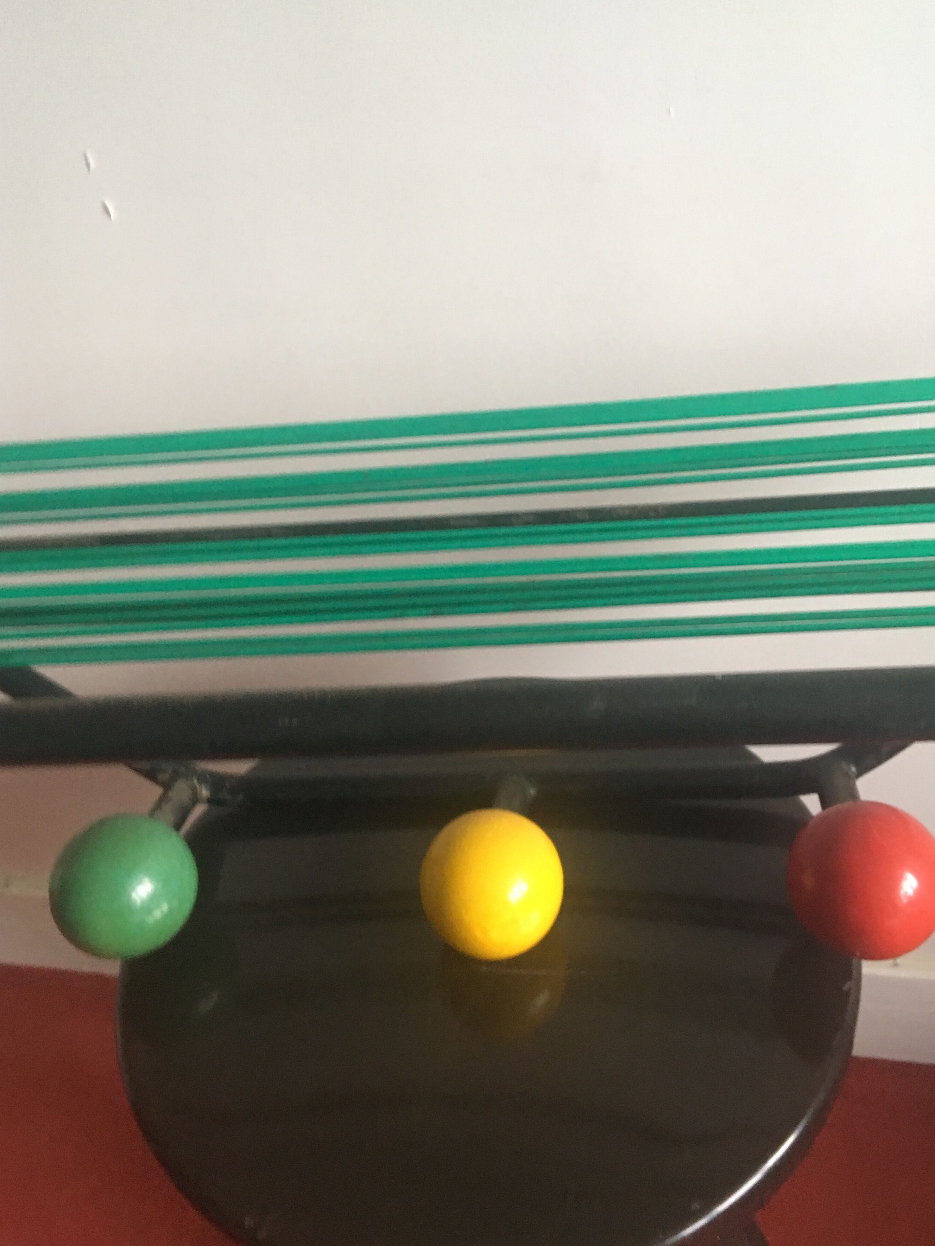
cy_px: 634
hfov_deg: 42.9
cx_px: 488
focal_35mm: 33
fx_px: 1189
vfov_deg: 55.4
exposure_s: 1/33
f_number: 2.2
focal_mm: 4.15
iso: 200
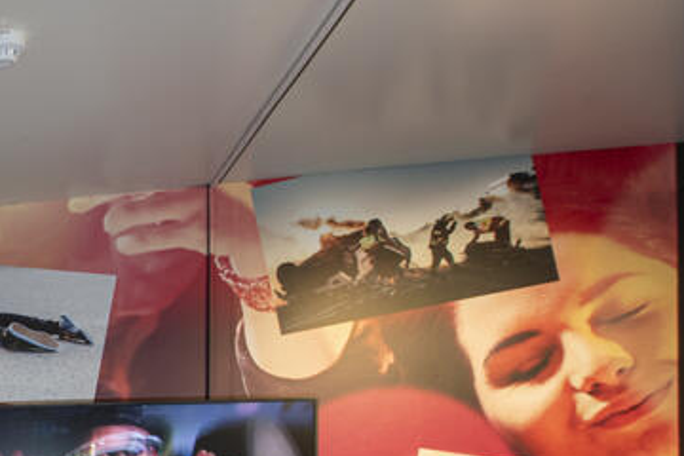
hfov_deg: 27.2
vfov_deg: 25.1
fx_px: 950
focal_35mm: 50
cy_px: 497
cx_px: -352
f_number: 13
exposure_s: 1
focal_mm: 15
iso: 200
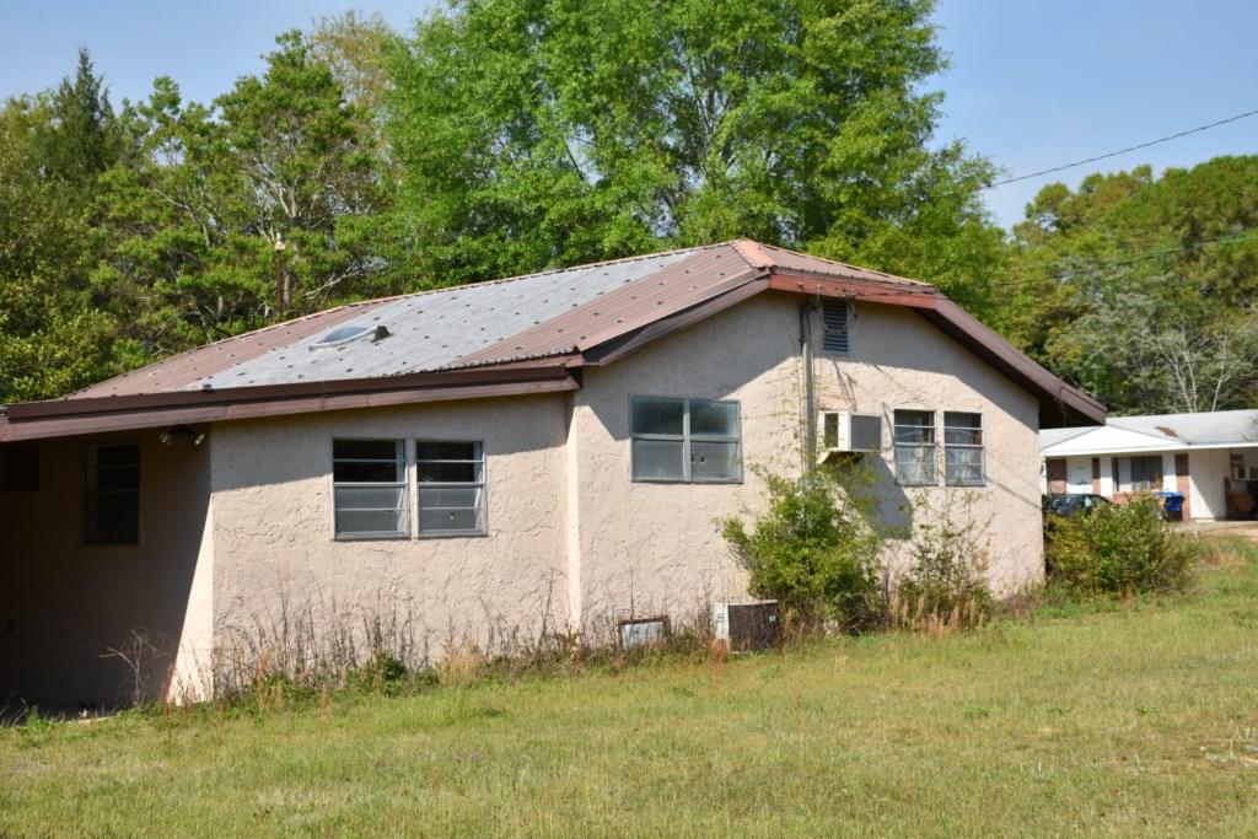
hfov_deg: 35.0
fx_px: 1992
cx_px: 629
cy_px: 420
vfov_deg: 23.8
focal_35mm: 57
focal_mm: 38
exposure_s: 1/500
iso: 180
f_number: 8
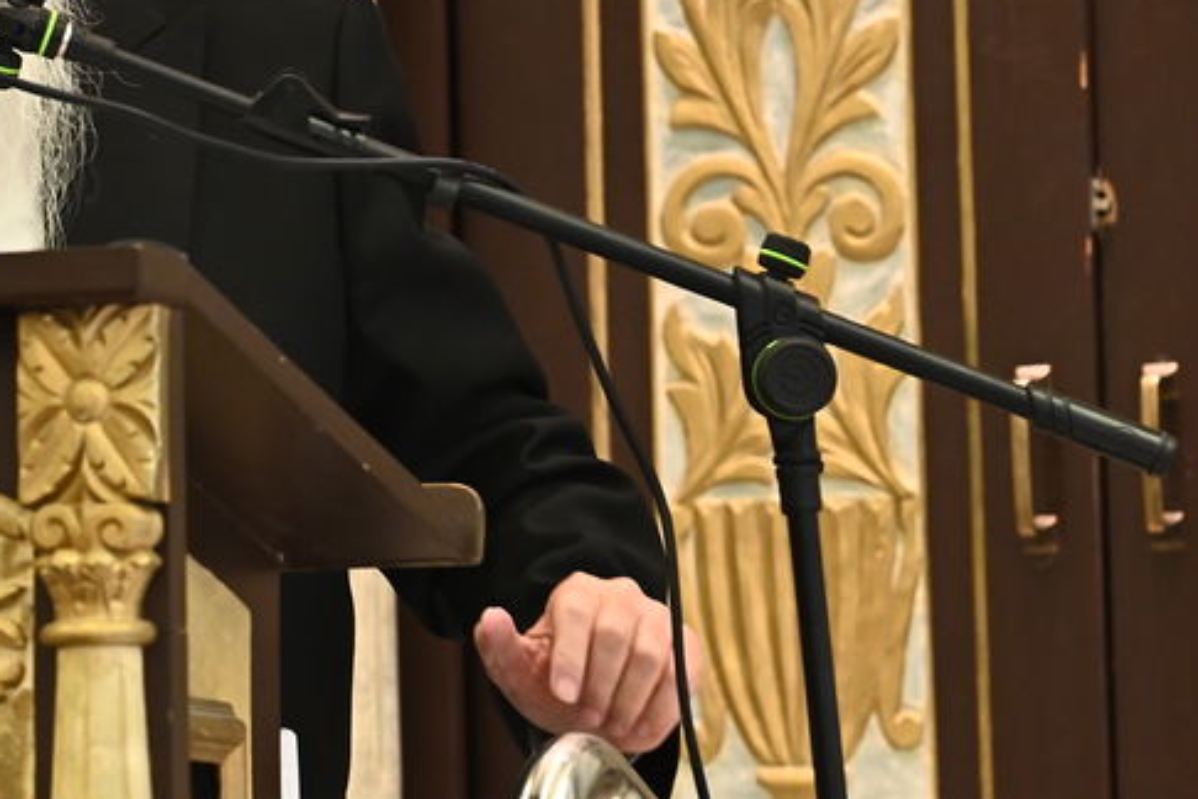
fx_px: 13410
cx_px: 116
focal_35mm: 403
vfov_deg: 3.4
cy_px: -30
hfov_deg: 5.1
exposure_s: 1/160
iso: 2500
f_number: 6.3
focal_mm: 140
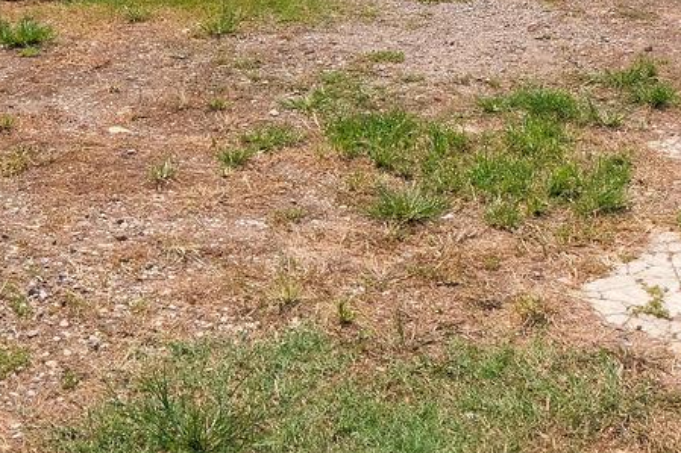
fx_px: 1380
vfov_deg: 16.3
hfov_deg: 27.4
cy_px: -308
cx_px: 187
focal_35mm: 73
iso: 200
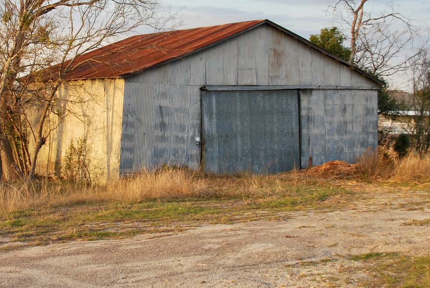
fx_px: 859
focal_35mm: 72
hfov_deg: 28.0
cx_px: 164
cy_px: 87
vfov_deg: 18.9
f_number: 5.6
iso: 200
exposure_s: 1/125
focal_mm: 29
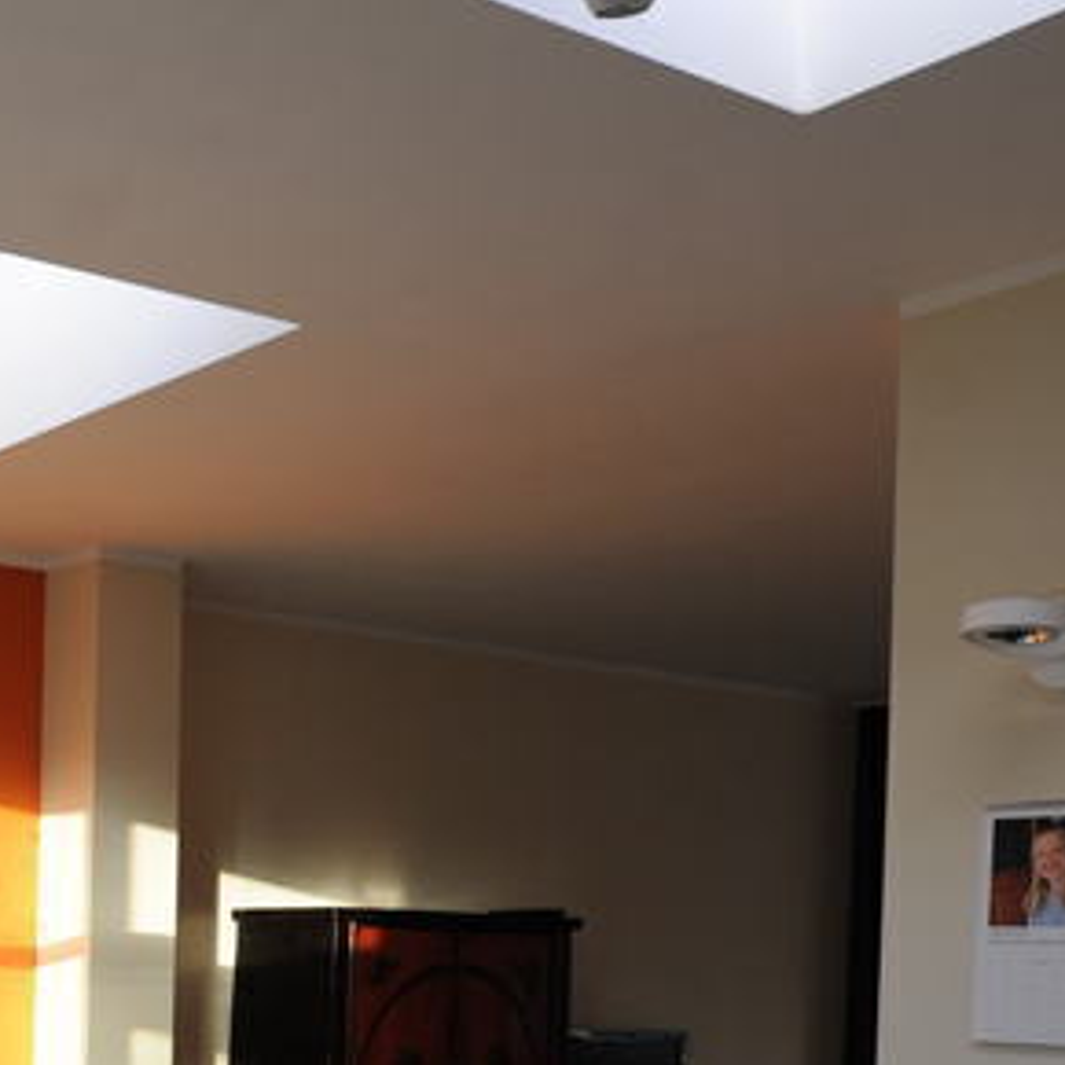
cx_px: -158
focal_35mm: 51
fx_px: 1775
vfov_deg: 31.6
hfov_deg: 29.5
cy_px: 984
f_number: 4.5
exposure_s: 1/60
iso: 400
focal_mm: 17
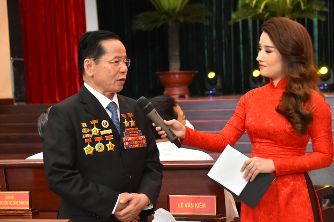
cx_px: 167
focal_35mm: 98
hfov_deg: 20.9
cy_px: 111
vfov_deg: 14.0
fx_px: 904
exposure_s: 1/125
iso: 1800
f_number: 5
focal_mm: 65
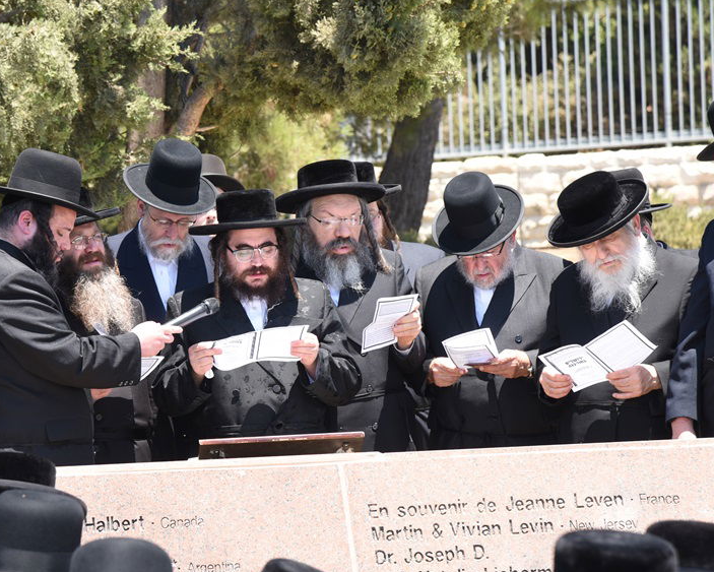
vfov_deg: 9.4
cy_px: 288
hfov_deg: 11.7
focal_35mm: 164
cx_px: 251
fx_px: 3467
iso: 200
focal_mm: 120
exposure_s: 1/160
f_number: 7.1
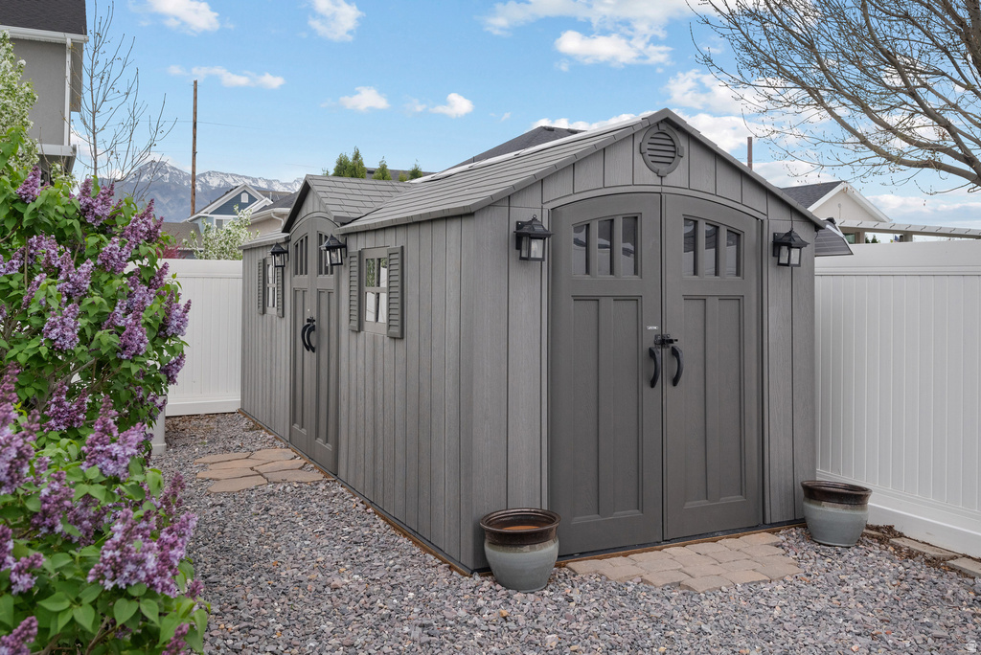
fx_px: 818
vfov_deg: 43.7
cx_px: 490
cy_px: 328
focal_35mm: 30
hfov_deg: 61.9
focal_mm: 30
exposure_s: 1/320
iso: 800
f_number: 8
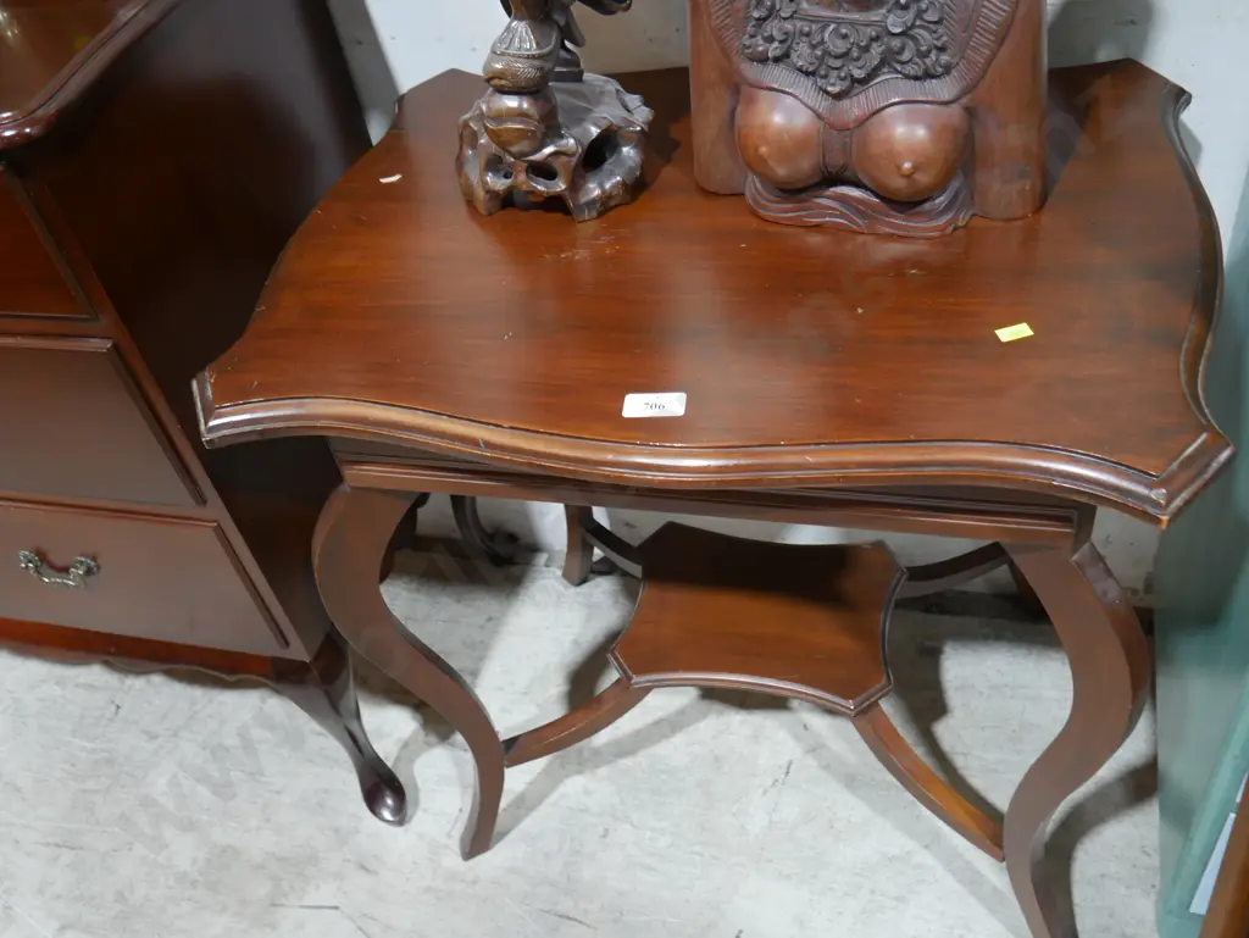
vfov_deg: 44.2
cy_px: 469
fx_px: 1155
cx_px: 624
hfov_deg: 56.8
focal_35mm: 32
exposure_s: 1/60
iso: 640
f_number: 3.6
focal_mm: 16
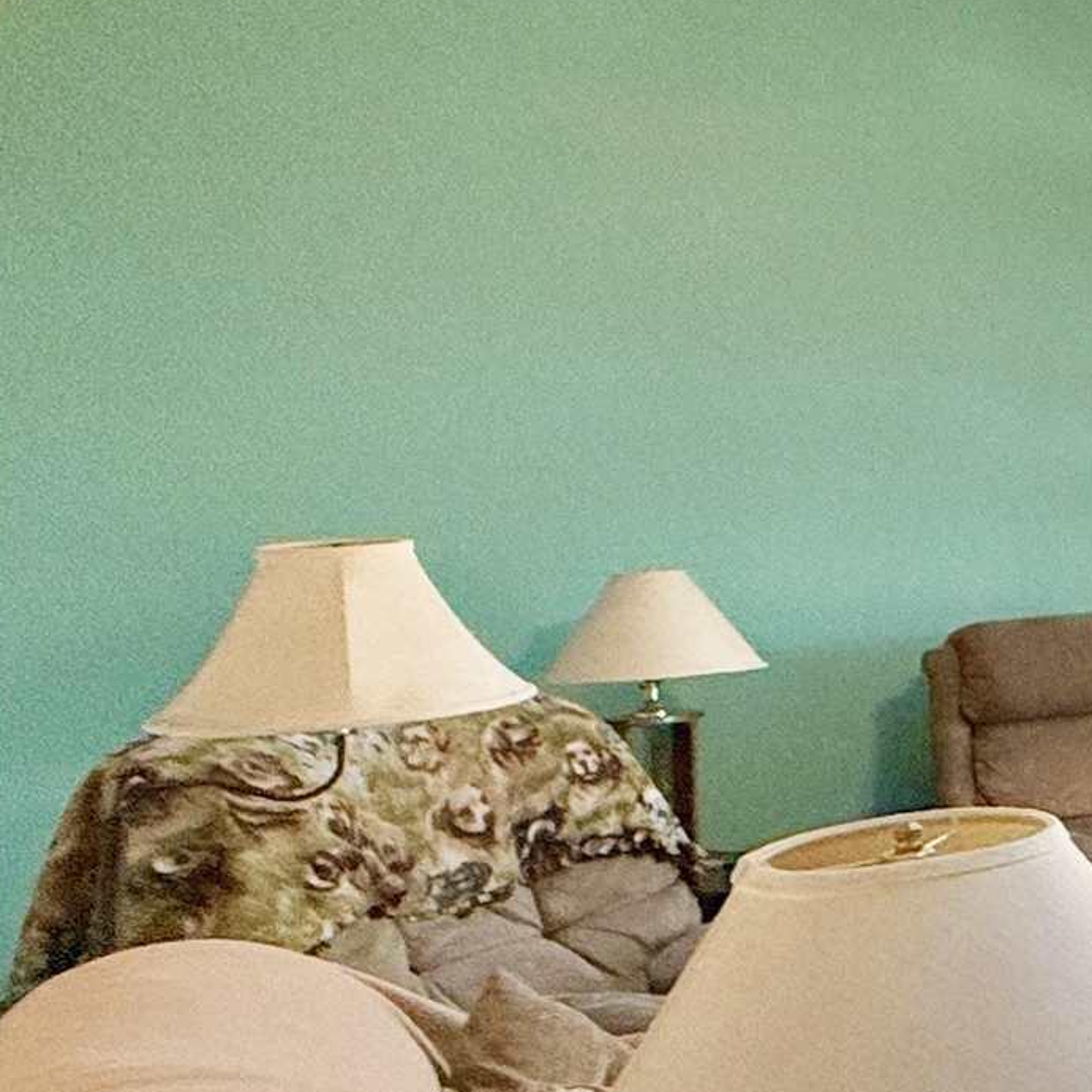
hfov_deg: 18.0
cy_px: 484
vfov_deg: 31.1
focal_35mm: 55
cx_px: 2288
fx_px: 1963
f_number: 2.2
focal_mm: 2.22
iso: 250
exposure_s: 1/120
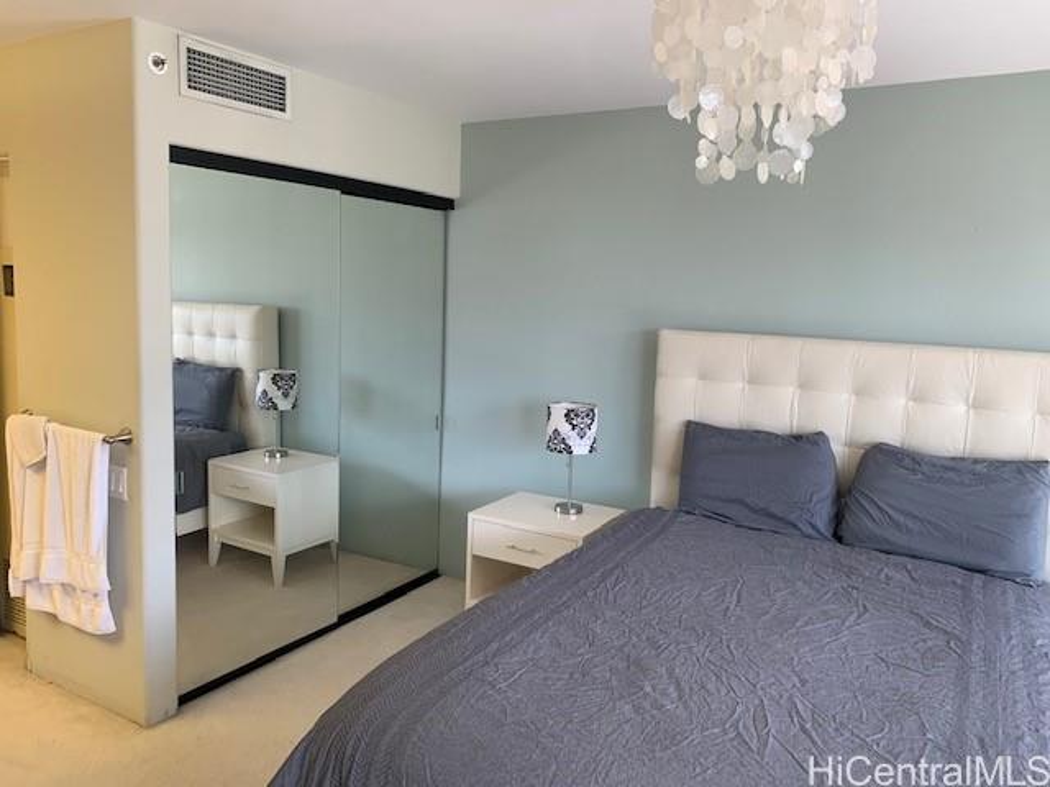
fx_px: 789
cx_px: 525
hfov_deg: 67.3
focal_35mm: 26
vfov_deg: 53.1
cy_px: 394
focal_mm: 4.25
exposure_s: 1/60
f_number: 1.8
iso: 64
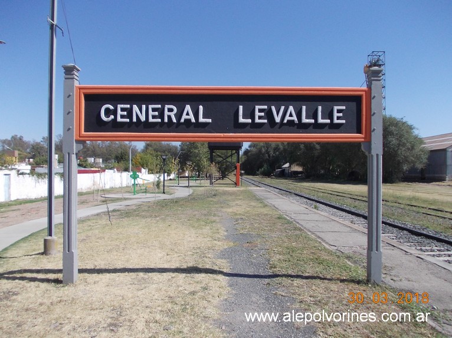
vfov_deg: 49.7
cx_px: 226
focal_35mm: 28
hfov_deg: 63.5
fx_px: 365
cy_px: 169
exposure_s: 1/400
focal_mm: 4
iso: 80
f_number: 5.4
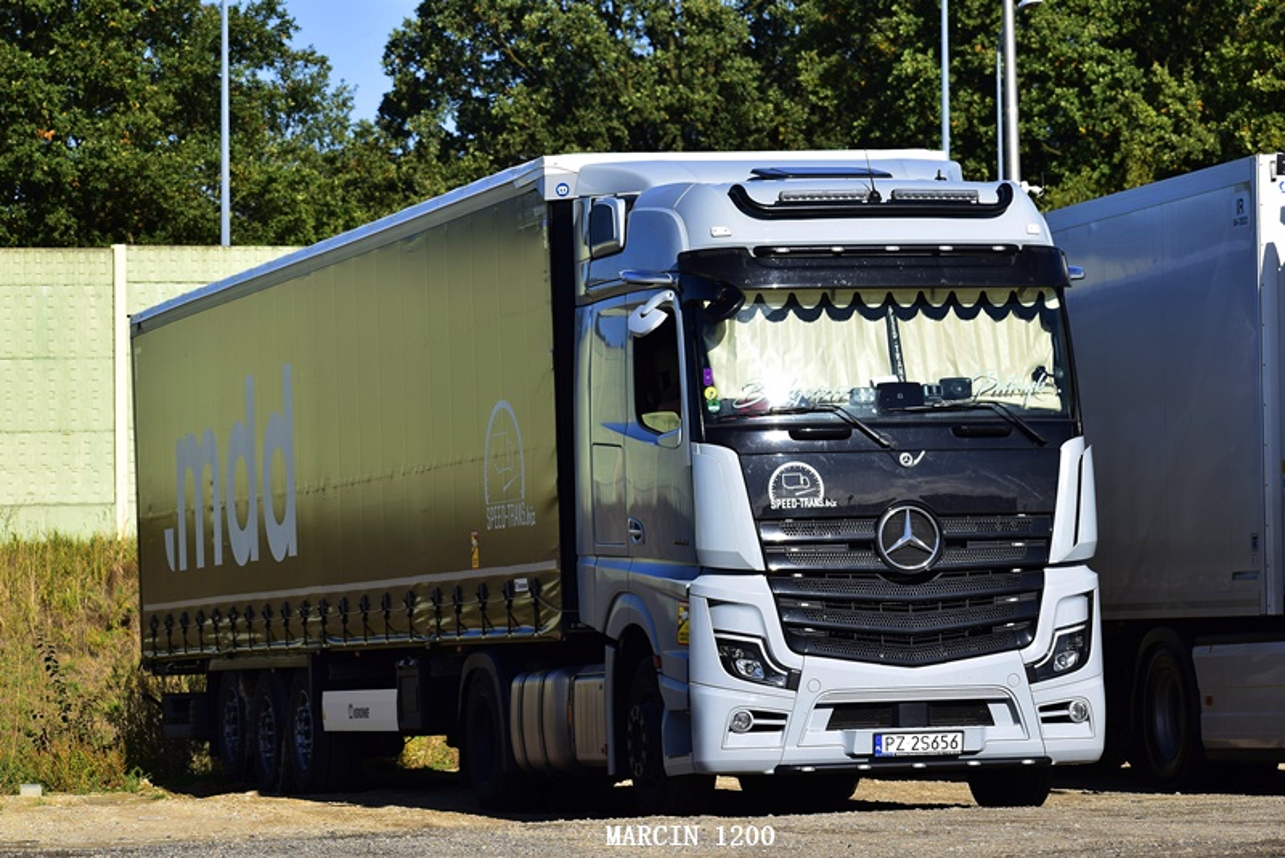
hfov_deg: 15.2
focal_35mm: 135
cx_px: 642
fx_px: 4820
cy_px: 429
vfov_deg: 10.2
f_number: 7.1
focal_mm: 90
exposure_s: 1/800
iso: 200
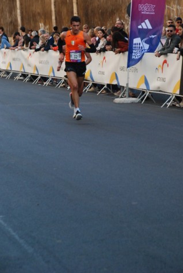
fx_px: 1379
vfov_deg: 11.3
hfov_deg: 7.6
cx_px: 98
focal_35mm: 182
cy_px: 104
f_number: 5.6
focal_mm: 95
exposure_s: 1/640
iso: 1000
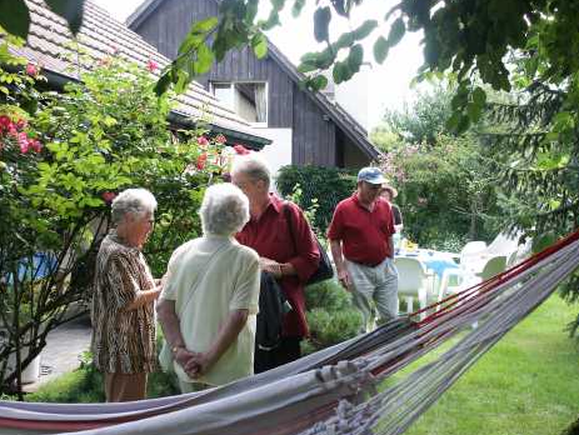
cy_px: 218
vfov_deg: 25.3
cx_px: 298
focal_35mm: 58
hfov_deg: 33.2
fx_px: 971
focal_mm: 14.38
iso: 100
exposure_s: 1/125
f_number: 4
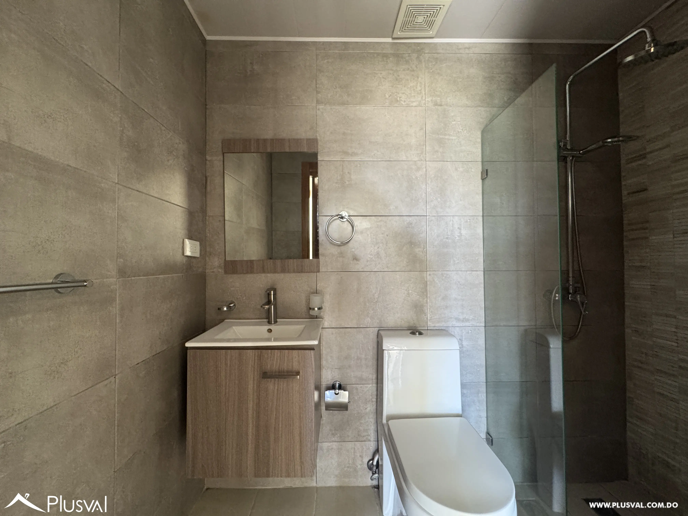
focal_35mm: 14
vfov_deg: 85.7
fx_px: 278
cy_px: 258
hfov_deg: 102.1
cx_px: 344
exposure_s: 1/60
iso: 400
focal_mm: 2.22
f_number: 2.2
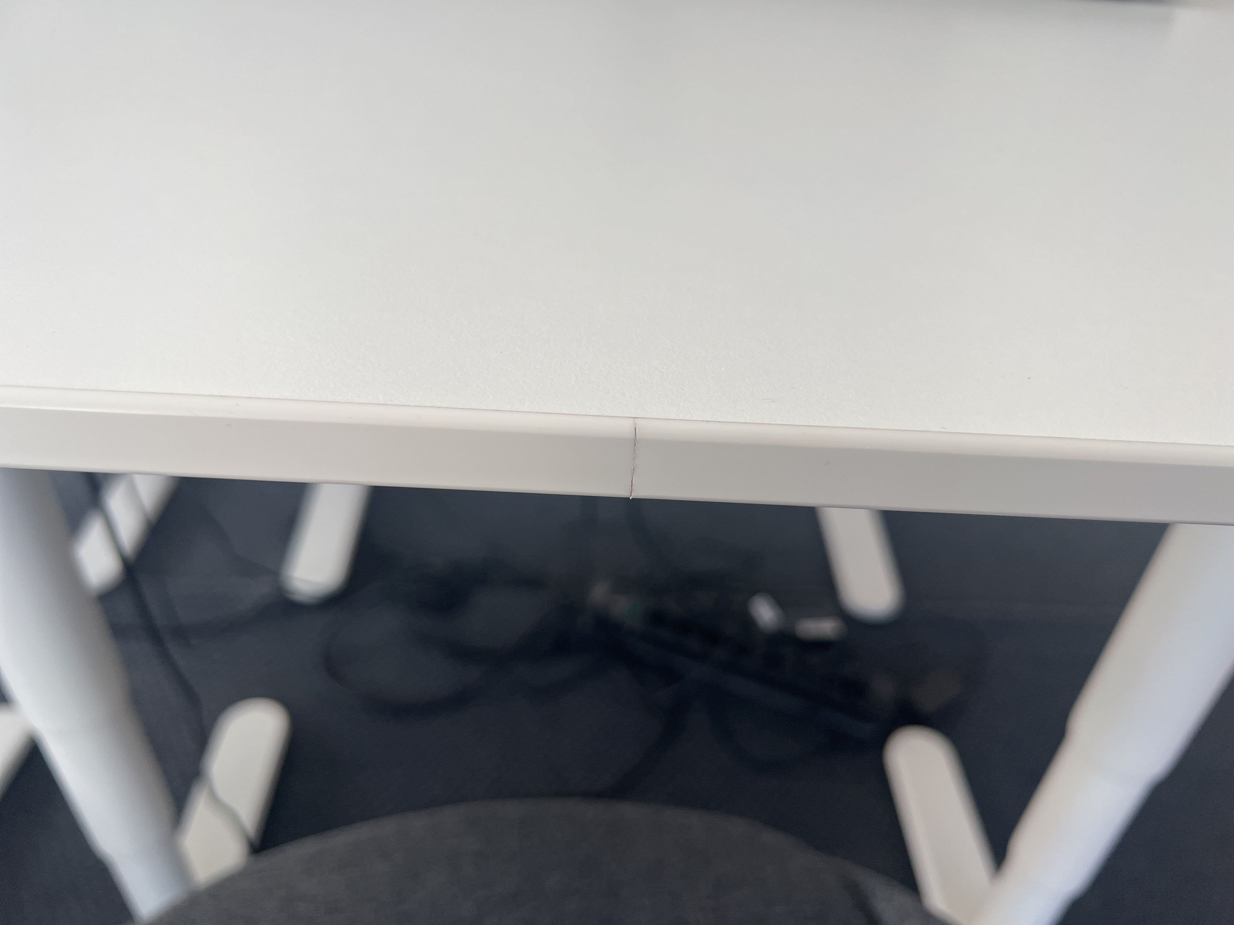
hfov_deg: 67.3
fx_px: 927
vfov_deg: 53.1
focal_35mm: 26
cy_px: 462
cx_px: 617
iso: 50
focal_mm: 5.7
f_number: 1.5
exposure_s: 1/371
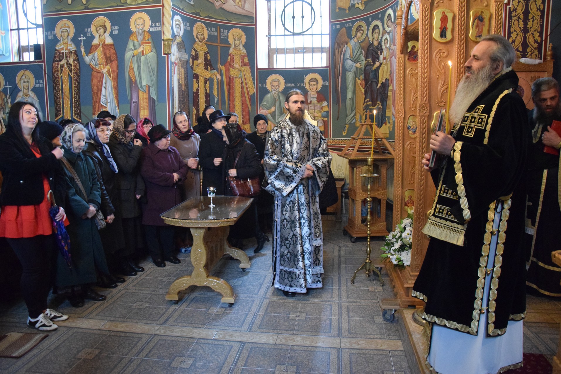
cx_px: 280
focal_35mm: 27
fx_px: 421
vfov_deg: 47.9
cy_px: 187
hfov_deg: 67.4
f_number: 3.5
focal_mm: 18
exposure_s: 1/60
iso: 6400
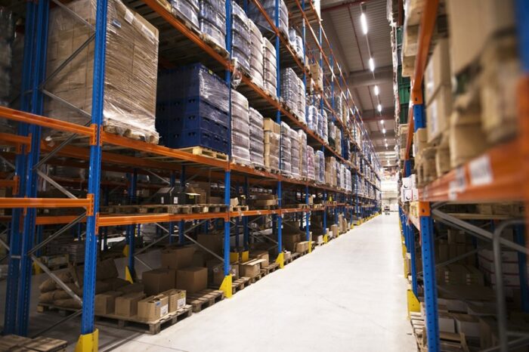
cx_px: 264
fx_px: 294
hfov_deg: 84.0
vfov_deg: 61.9
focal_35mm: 20
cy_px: 176
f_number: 1.4
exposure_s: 1/200
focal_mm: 20
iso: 800
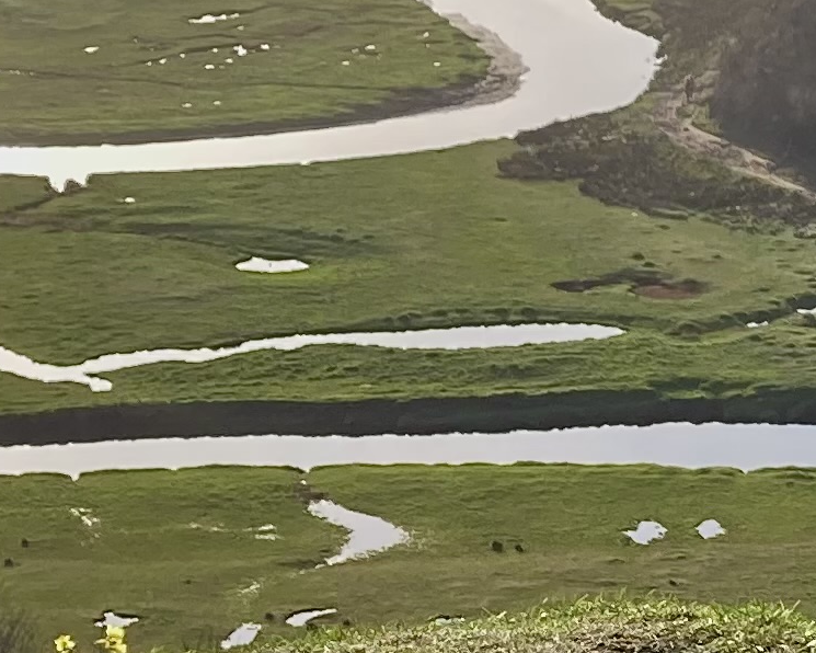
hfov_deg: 12.1
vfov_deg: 10.2
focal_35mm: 148
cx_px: 1424
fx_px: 3574
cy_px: -188
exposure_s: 1/457
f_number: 1.8
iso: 20
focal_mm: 3.99
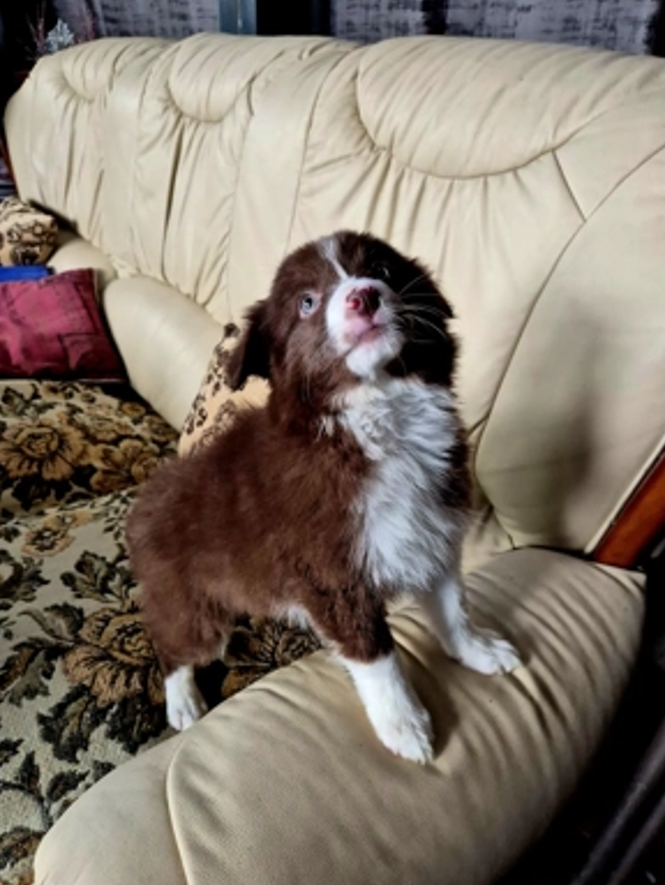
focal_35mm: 24
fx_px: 614
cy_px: 448
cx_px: 342
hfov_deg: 56.9
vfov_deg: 71.5
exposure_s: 1/182
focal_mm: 5.4
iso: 200
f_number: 1.8
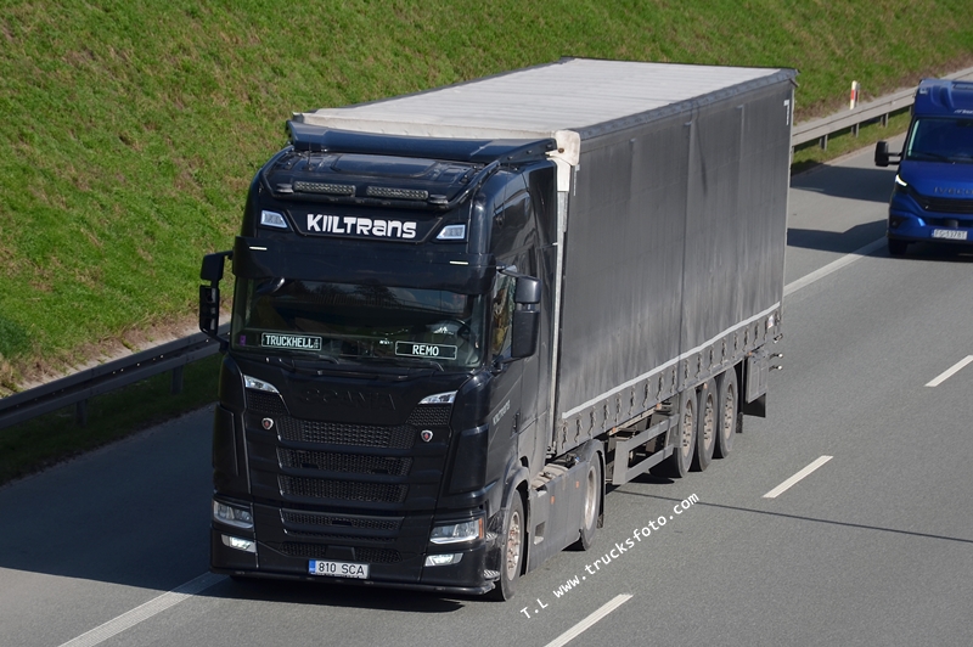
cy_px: 324
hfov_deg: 13.1
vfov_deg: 8.7
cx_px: 486
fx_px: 4253
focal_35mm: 158
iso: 100
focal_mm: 105
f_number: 5.6
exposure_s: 1/800
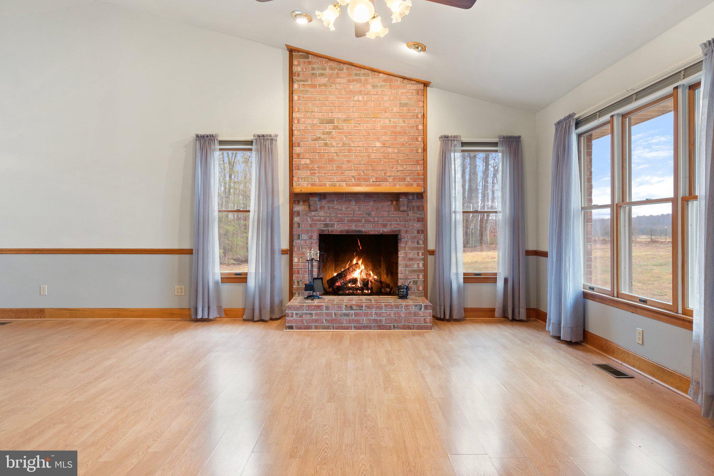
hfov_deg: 81.2
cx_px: 357
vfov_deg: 59.5
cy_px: 238
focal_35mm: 21
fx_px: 416
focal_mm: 21
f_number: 8
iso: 500
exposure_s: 1/4
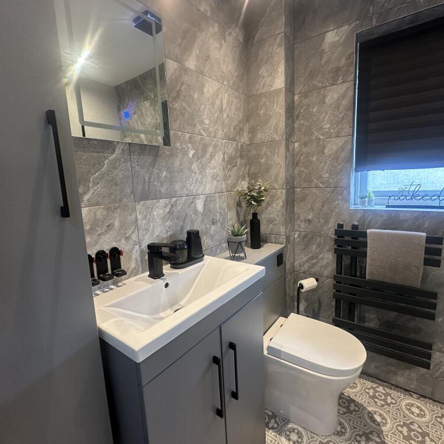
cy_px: 218
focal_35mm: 17
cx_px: 232
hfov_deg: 83.9
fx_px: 247
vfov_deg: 84.0
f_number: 2.2
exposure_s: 1/50
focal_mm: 2.22
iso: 160
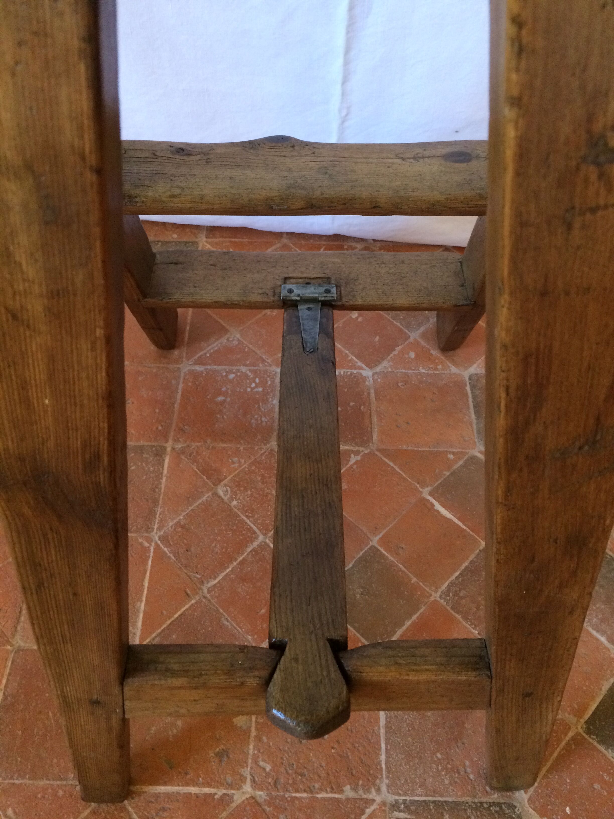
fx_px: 686
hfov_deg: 48.2
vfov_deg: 61.7
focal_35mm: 29
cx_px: 307
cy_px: 410
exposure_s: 1/20
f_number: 2.2
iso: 320
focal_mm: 4.15
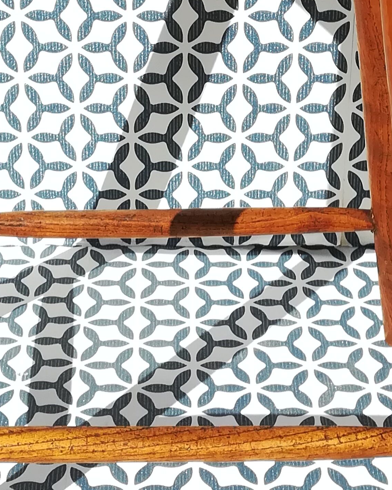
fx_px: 1392
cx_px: 191
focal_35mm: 96
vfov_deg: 19.9
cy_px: 150
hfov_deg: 16.0
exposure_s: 1/904
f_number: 2.2
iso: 50
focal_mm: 3.83
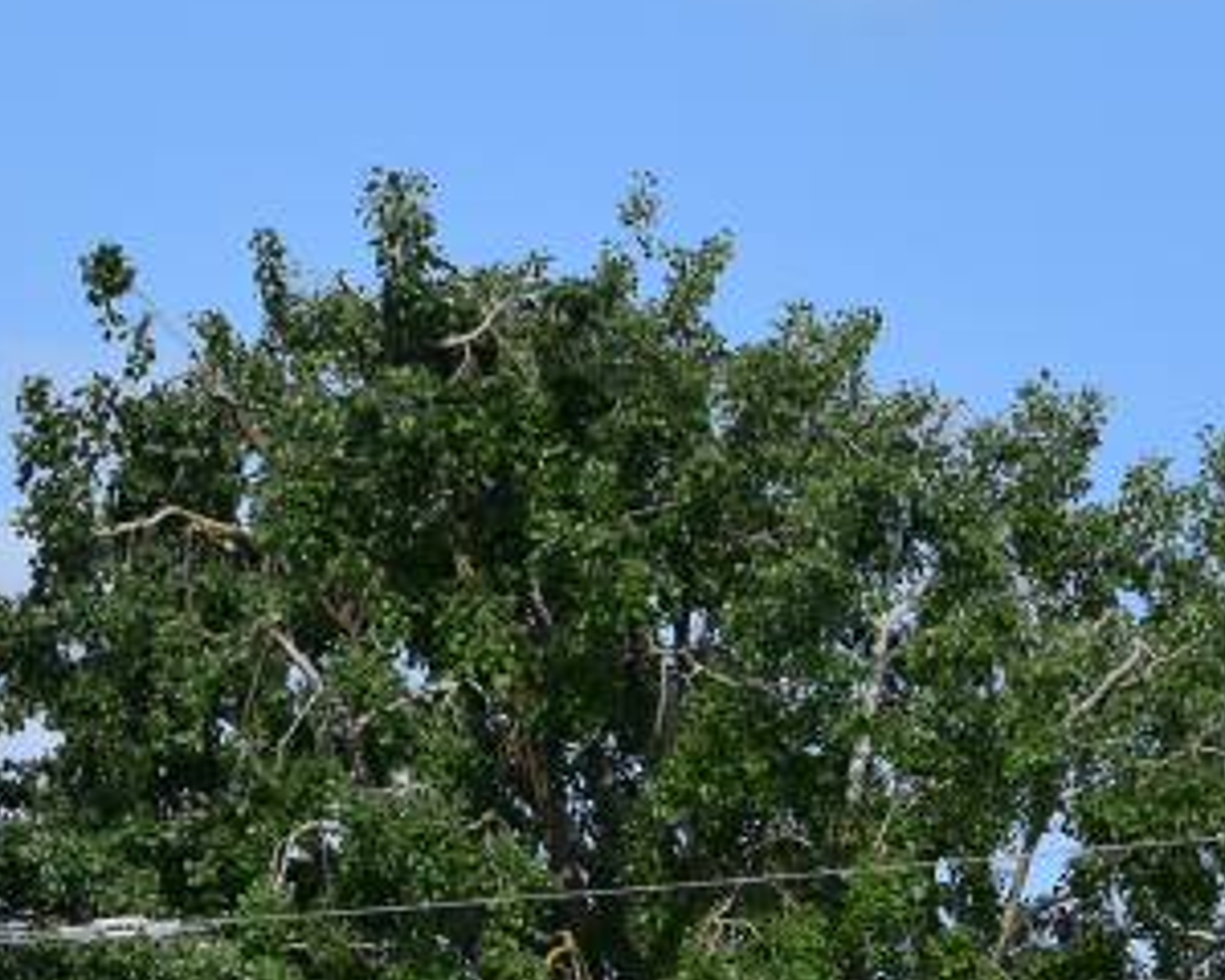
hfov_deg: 9.9
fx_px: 7070
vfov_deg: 7.8
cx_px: 719
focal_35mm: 195
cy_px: 1415
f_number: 6.3
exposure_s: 1/1000
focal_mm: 32
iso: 200
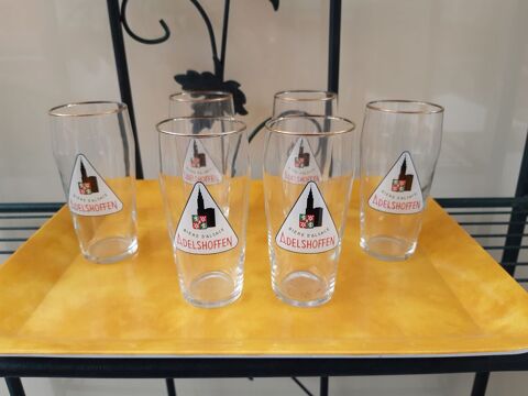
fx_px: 397
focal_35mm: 26
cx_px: 264
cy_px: 198
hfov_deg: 67.3
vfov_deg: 53.1
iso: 40
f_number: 1.7
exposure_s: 1/143
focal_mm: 3.92
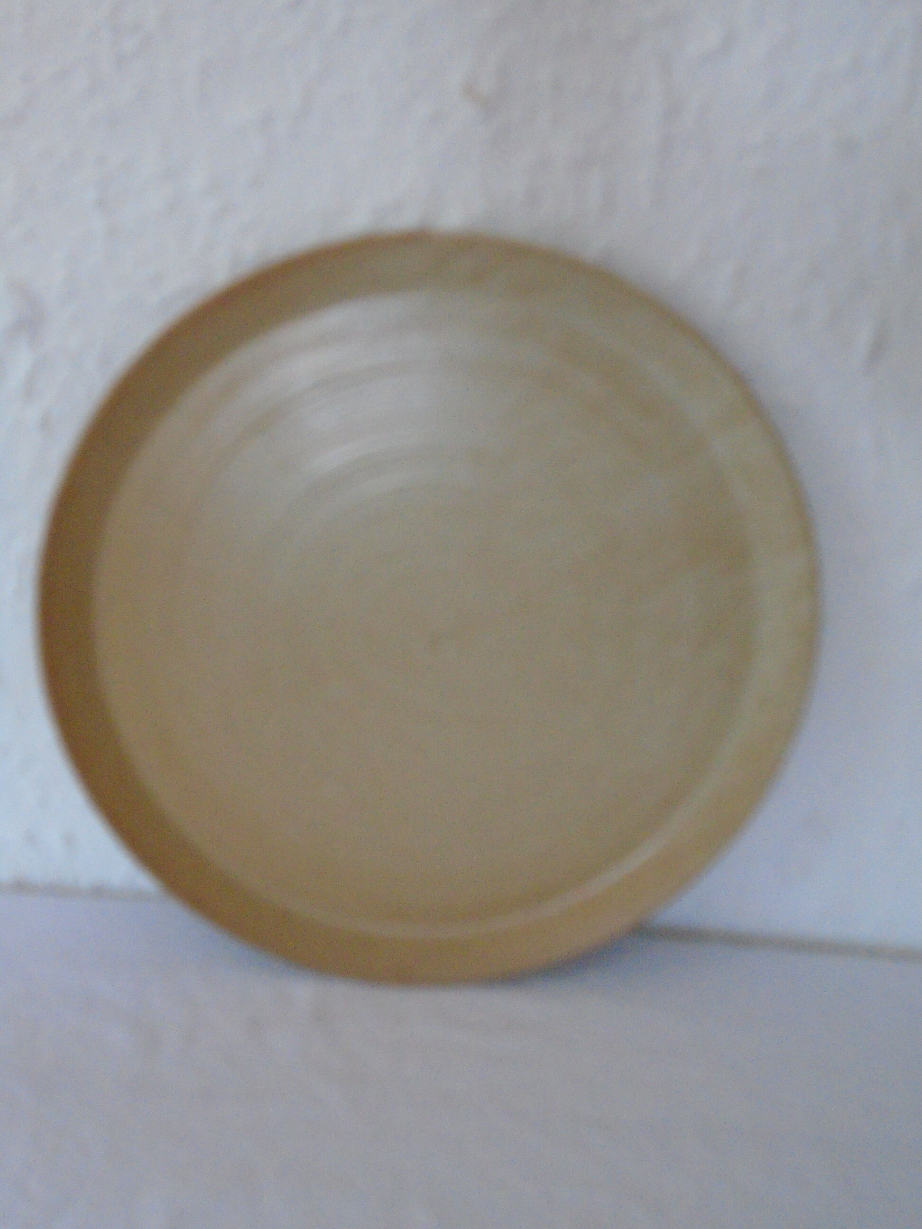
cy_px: 614
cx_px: 461
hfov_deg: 34.3
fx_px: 1492
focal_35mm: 42
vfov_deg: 44.8
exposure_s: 1/40
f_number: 4.1
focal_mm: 7.4
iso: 800
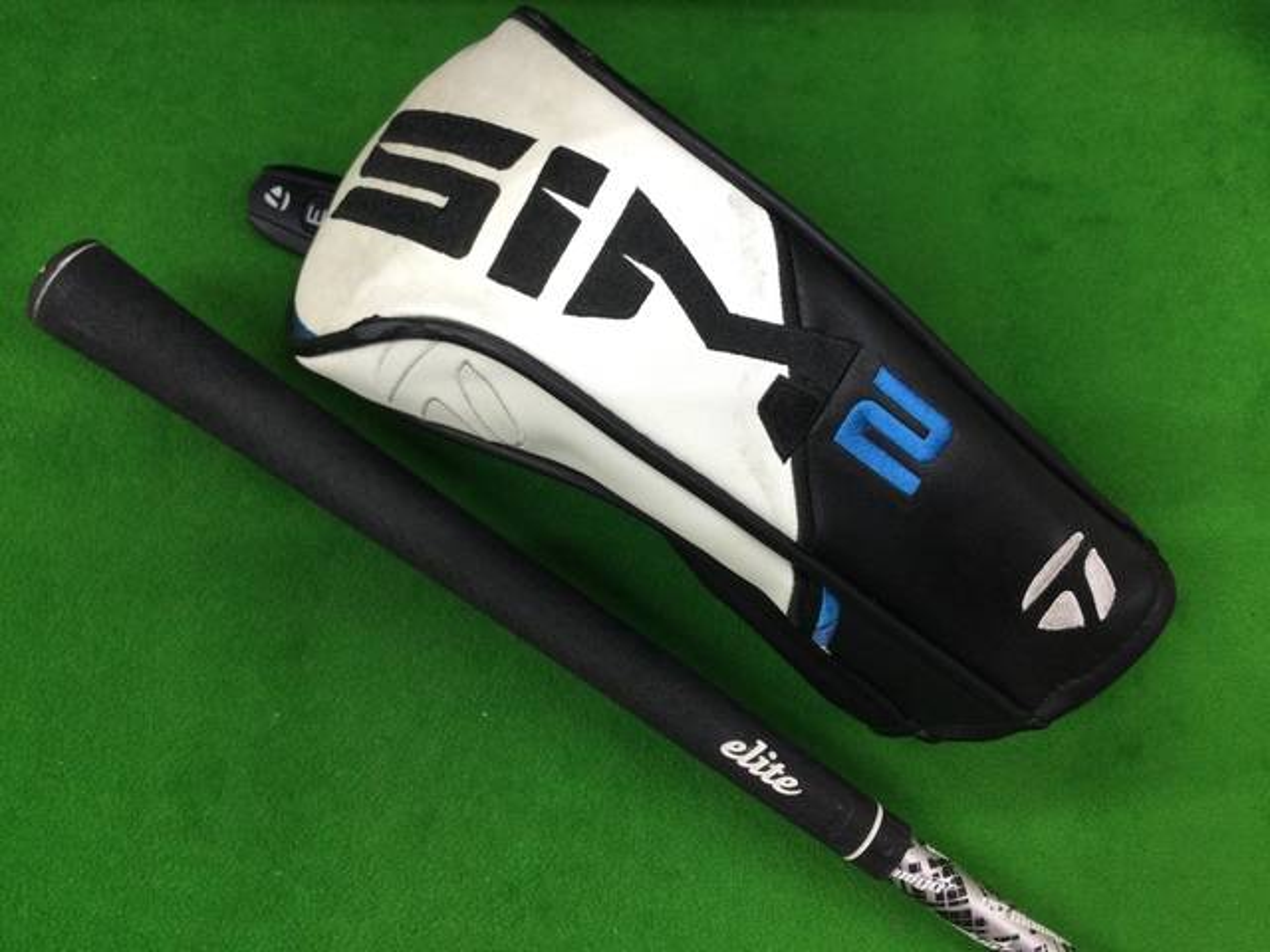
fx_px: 1137
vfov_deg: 45.4
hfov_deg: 58.4
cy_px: 476
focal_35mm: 31
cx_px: 635
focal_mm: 3.3
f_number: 2.4
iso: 64
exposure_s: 1/30
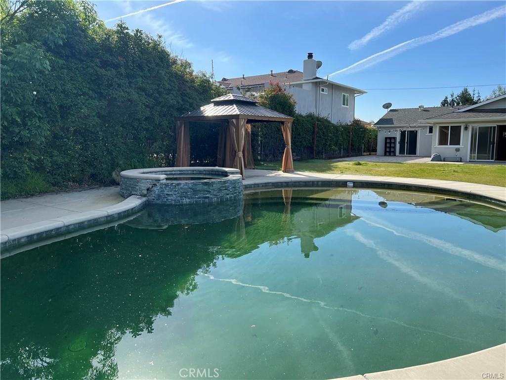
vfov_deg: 53.1
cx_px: 253
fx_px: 380
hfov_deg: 67.3
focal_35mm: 26
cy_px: 190
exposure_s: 1/2762
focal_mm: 5.7
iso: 50
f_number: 1.5
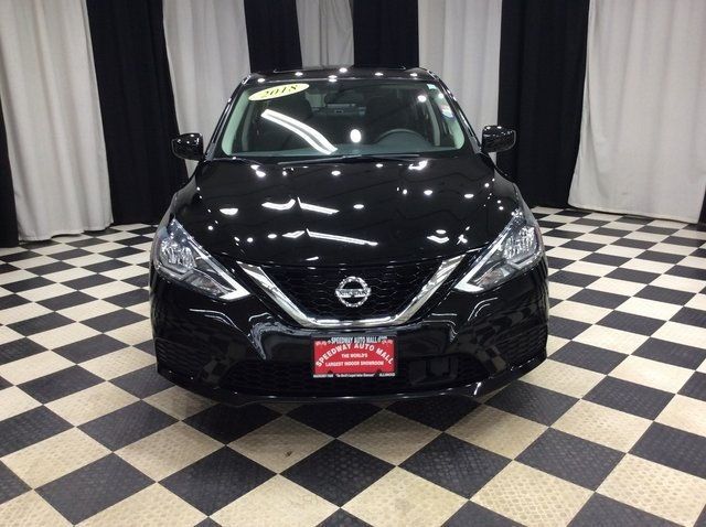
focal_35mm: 32
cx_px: 353
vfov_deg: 44.1
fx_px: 652
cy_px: 264
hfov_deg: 56.9
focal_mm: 3.3
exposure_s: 1/24
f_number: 2.4
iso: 50
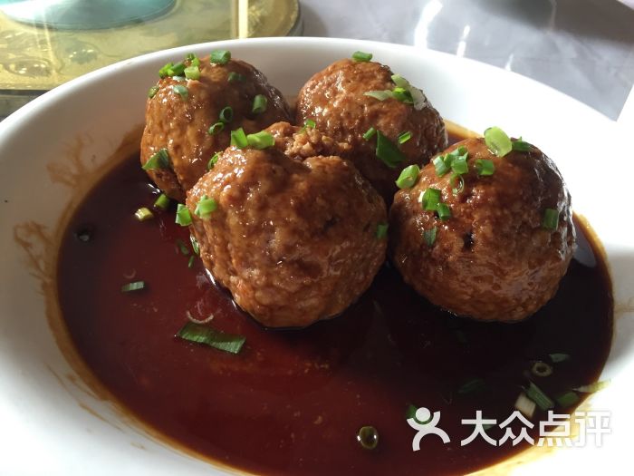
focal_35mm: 29
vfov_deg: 48.2
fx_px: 531
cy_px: 238
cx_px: 317
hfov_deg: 61.7
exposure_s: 1/33
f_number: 2.2
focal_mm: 4.15
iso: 125
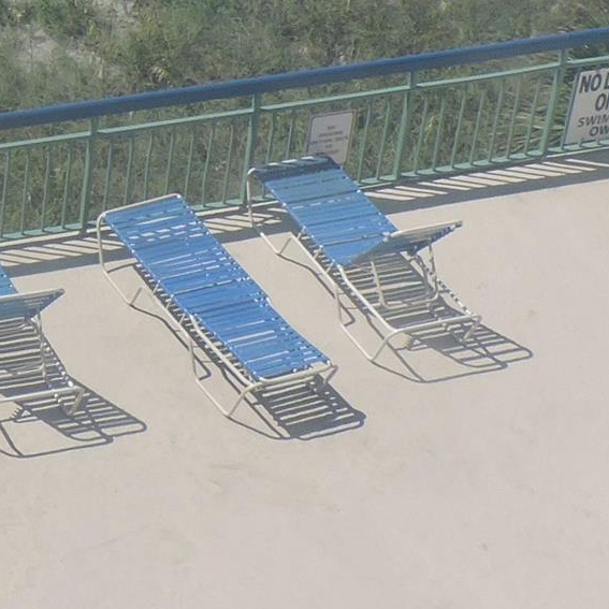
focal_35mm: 115
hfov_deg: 14.3
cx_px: -269
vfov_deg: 14.8
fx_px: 2289
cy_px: -55
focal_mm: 4.3
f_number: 4.2
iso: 100
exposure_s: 1/1250
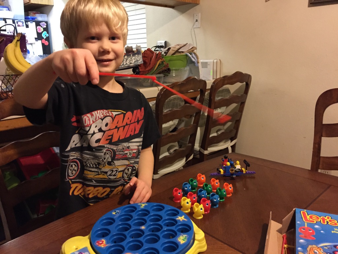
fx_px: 283
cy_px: 127
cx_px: 169
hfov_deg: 61.7
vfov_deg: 48.2
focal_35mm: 29
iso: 320
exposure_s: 1/15
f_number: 2.2
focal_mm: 4.15
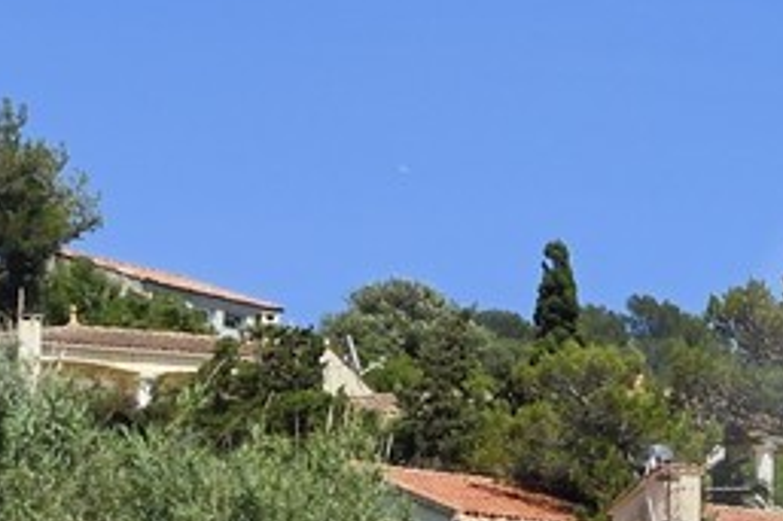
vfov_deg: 3.1
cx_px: 1825
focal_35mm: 435
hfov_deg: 4.6
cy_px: 958
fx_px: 9455
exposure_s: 1/500
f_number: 10
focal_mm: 70
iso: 200
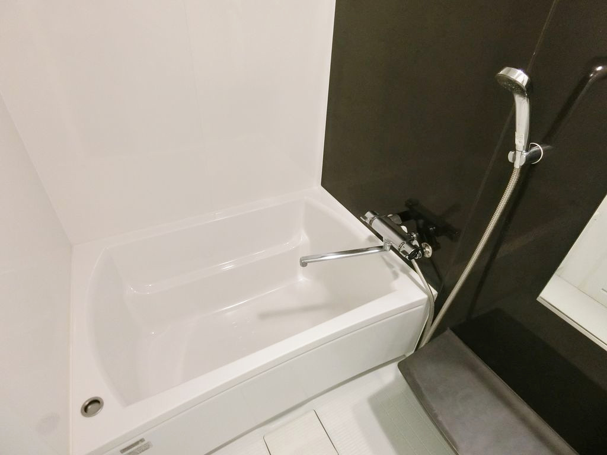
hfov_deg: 84.7
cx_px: 304
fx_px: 333
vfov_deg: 68.7
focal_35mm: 19
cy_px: 228
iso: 500
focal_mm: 4.06
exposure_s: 1/30
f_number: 2.7
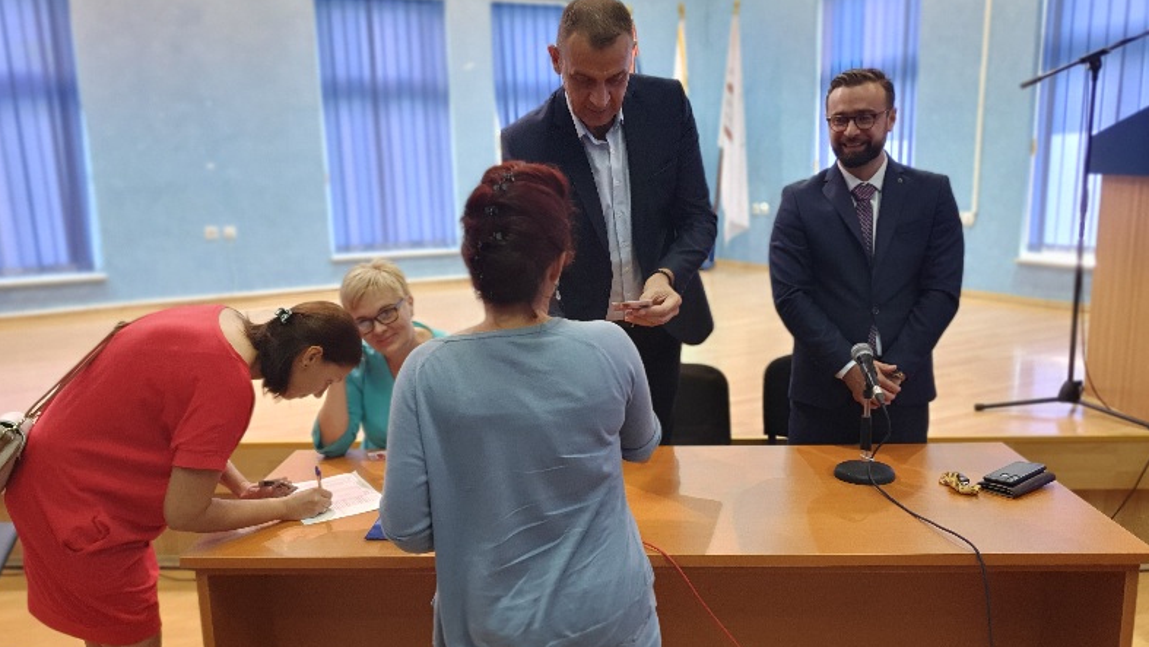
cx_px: 581
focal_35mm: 29
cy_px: 358
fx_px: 884
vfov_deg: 40.2
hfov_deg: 66.1
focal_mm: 4.32
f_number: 1.5
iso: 160
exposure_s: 1/50
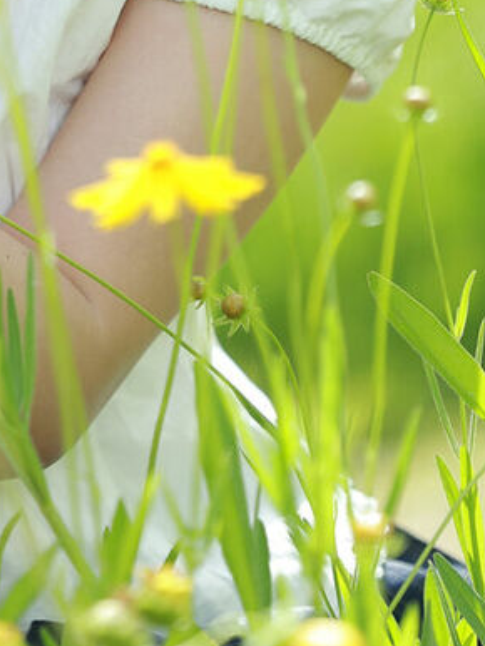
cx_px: -107
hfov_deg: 2.3
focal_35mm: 655
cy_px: -434
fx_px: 12223
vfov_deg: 3.0
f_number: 2.8
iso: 100
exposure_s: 1/500
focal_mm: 168
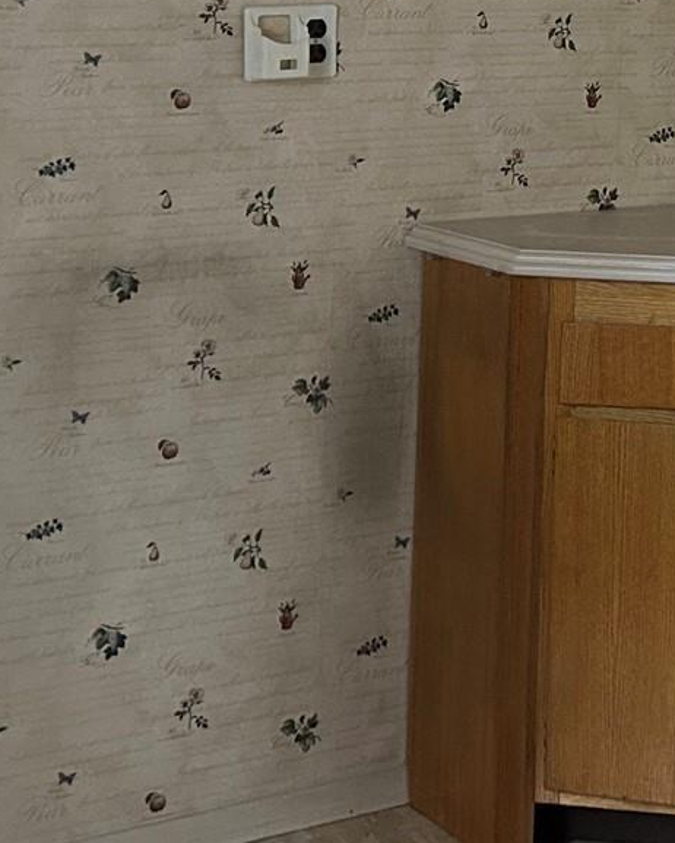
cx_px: 789
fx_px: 2246
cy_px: -114
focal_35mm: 90
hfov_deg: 16.4
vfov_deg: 20.2
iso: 400
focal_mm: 5.7
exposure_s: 1/40
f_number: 1.5
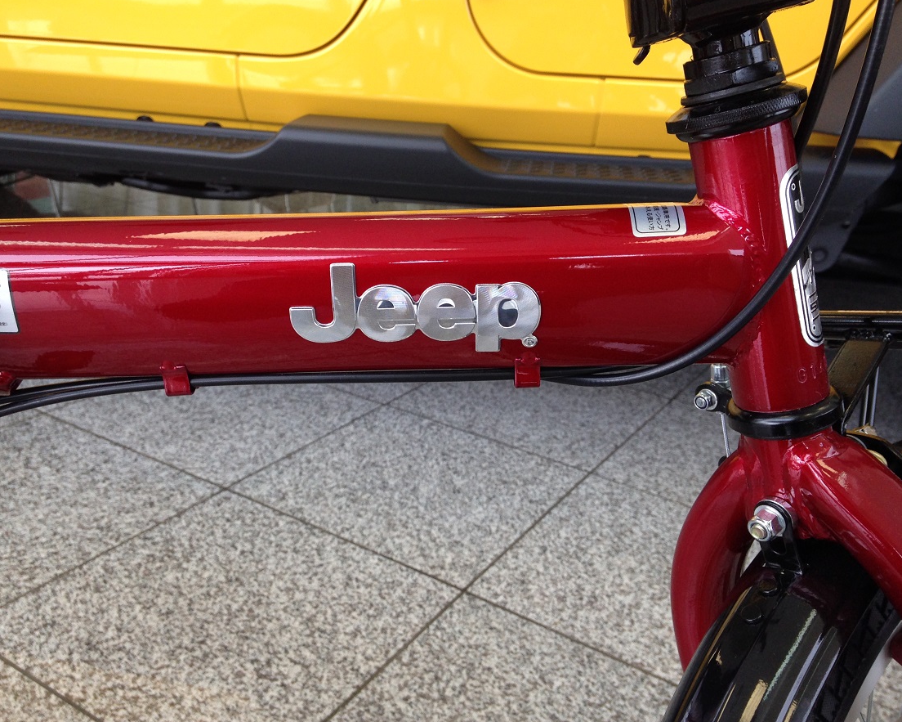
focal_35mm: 35
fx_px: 934
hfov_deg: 51.5
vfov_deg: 42.2
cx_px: 420
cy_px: 359
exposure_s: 1/120
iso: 80
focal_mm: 4.12
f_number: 2.4
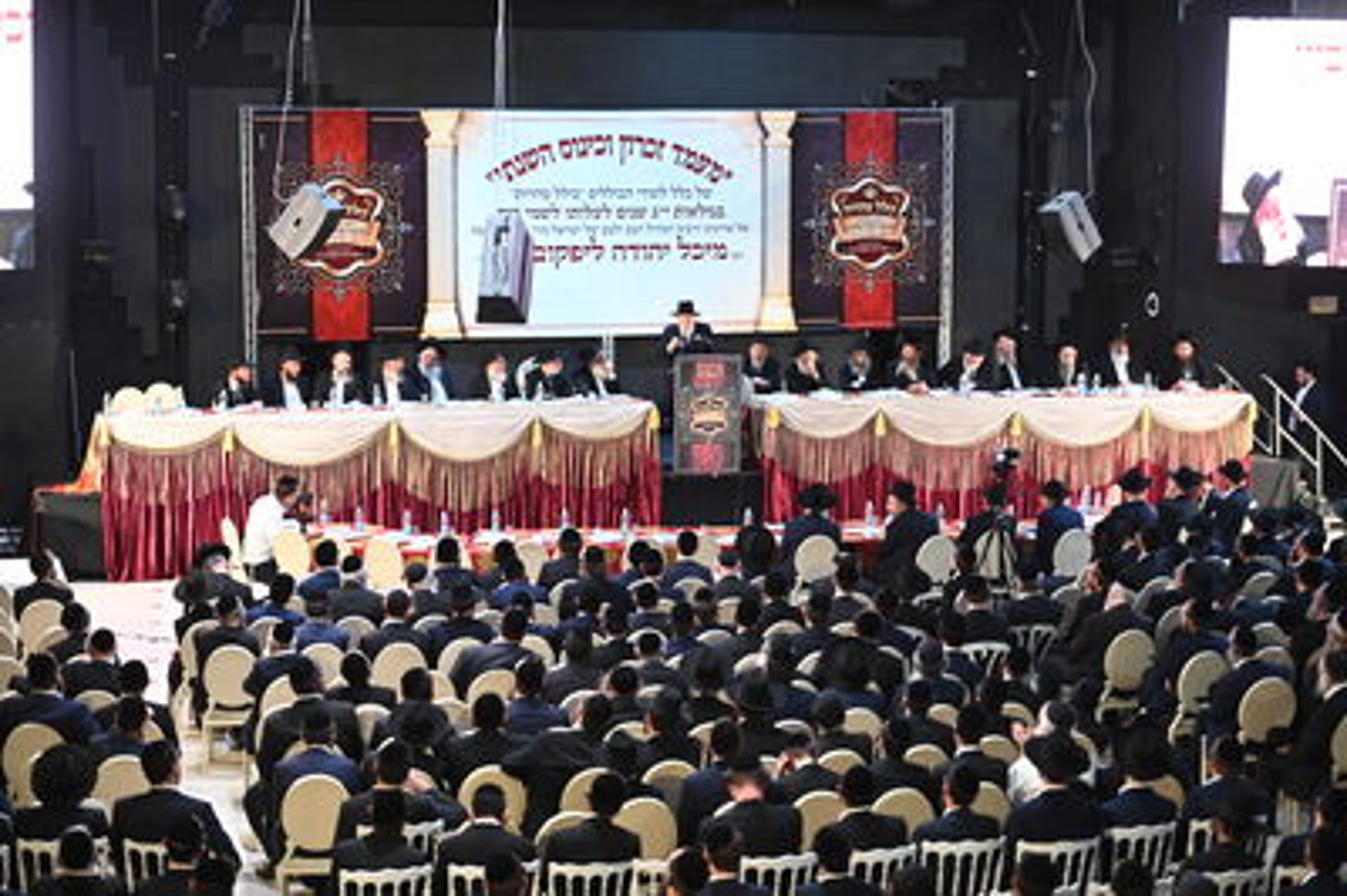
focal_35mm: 70
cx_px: 674
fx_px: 2617
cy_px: 448
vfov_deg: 19.4
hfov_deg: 28.9
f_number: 3.2
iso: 2500
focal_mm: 70
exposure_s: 1/100
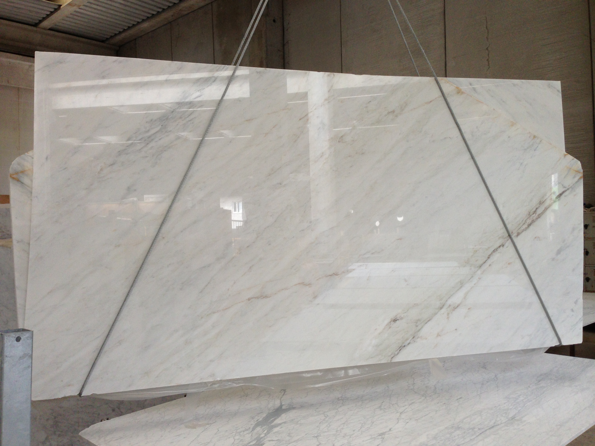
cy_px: 223
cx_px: 298
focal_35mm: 33
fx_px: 567
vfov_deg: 42.9
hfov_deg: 55.4
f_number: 2.4
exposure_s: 1/120
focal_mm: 4.13
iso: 80
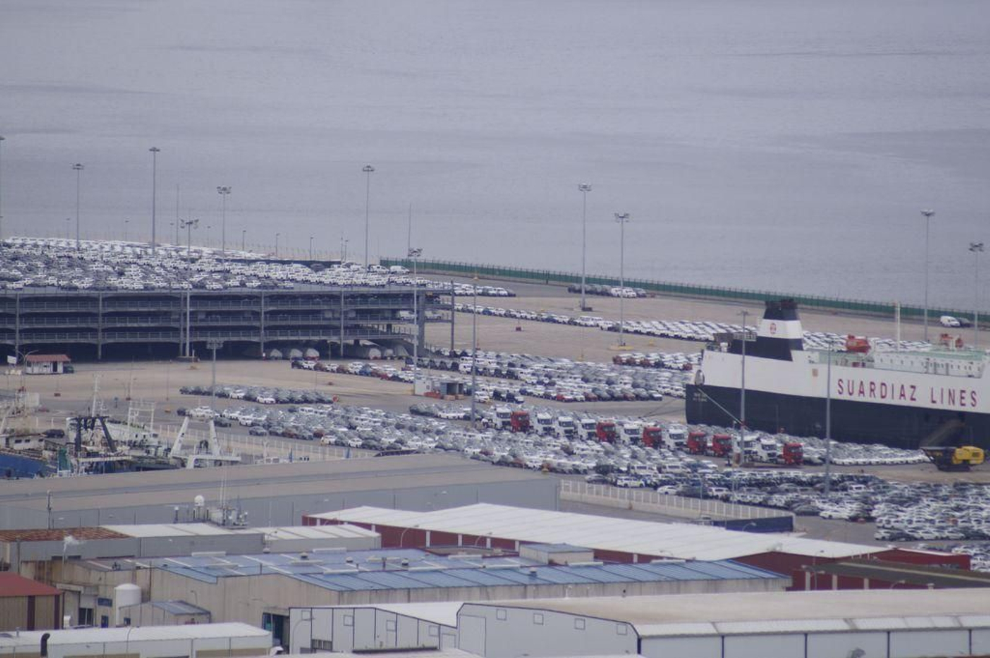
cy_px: 329
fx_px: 12365
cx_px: 495
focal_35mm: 450
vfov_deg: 3.0
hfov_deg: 4.6
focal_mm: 300
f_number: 5.6
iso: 125
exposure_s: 1/500
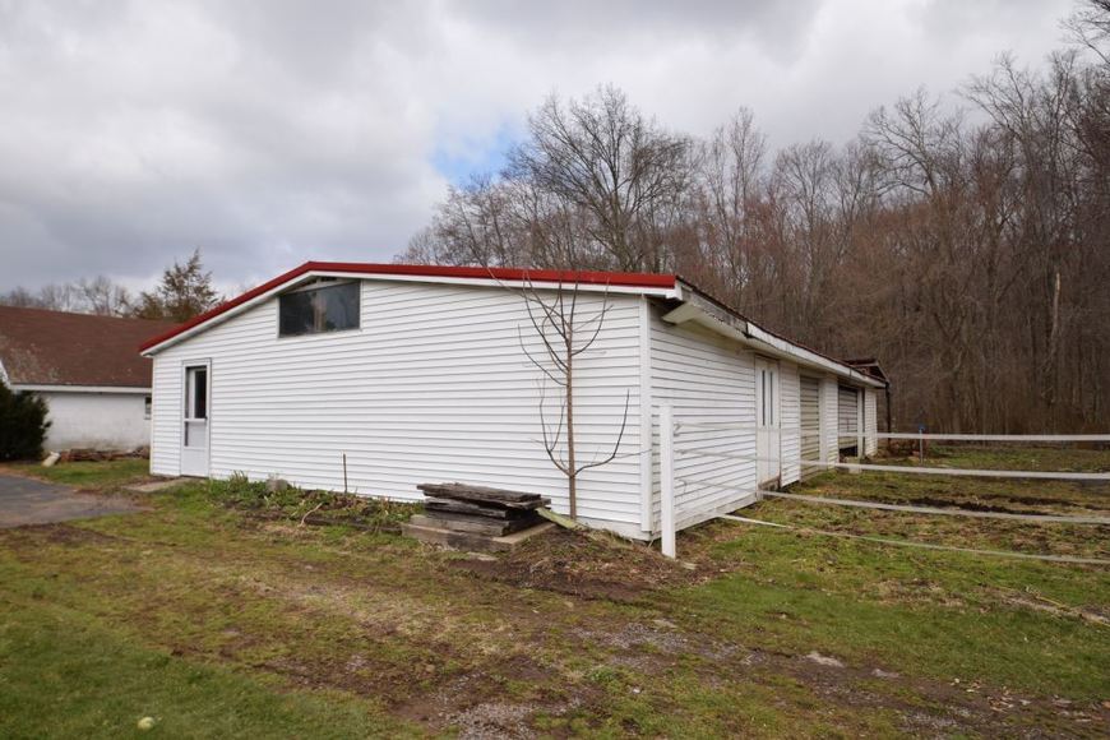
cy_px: 370
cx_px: 555
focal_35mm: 20
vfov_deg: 63.2
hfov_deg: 85.4
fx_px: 601
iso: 100
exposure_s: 1/200
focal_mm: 13
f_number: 10
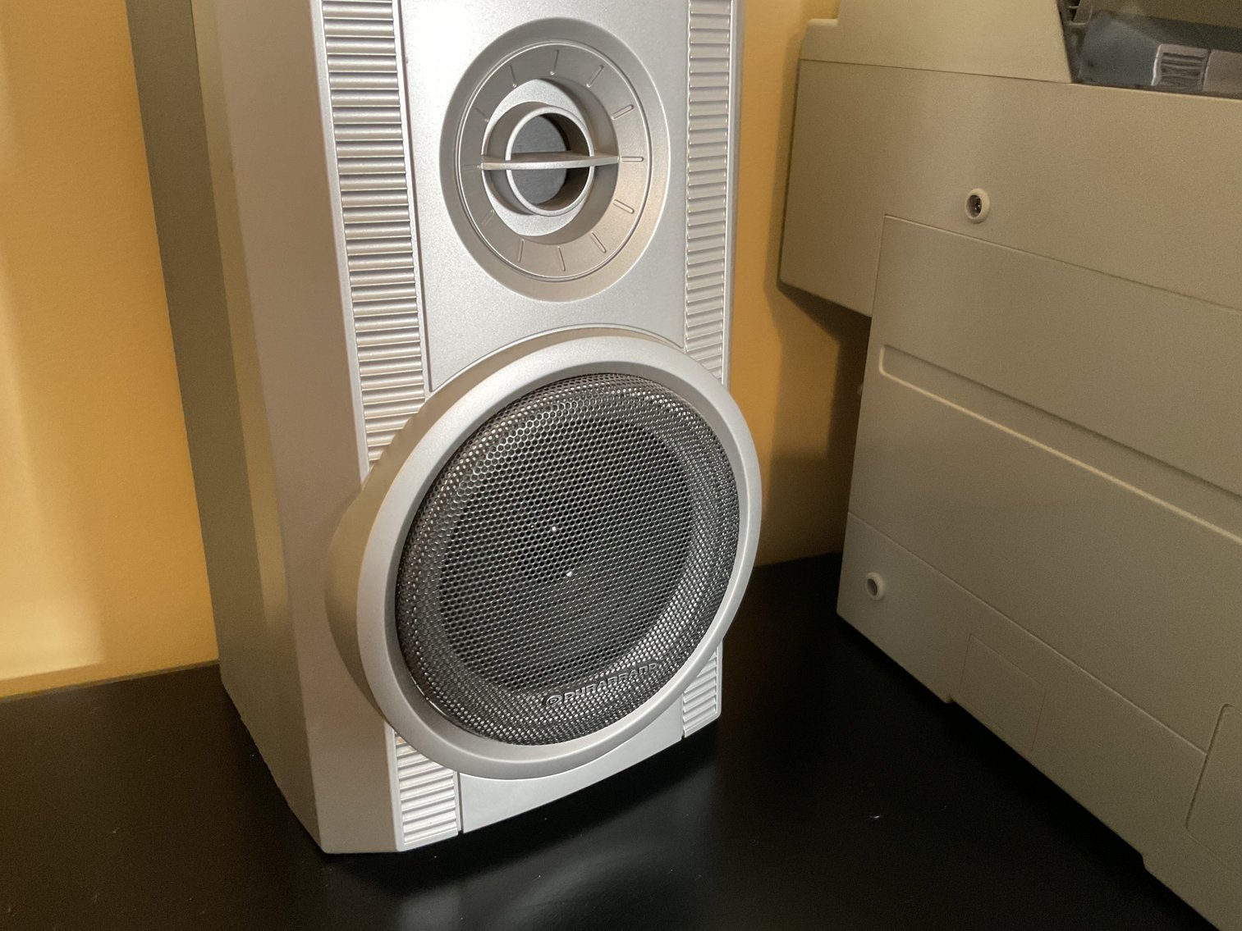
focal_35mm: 29
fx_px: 1041
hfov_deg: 61.7
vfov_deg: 48.2
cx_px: 621
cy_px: 466
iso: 200
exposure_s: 1/60
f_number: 1.8
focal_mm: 3
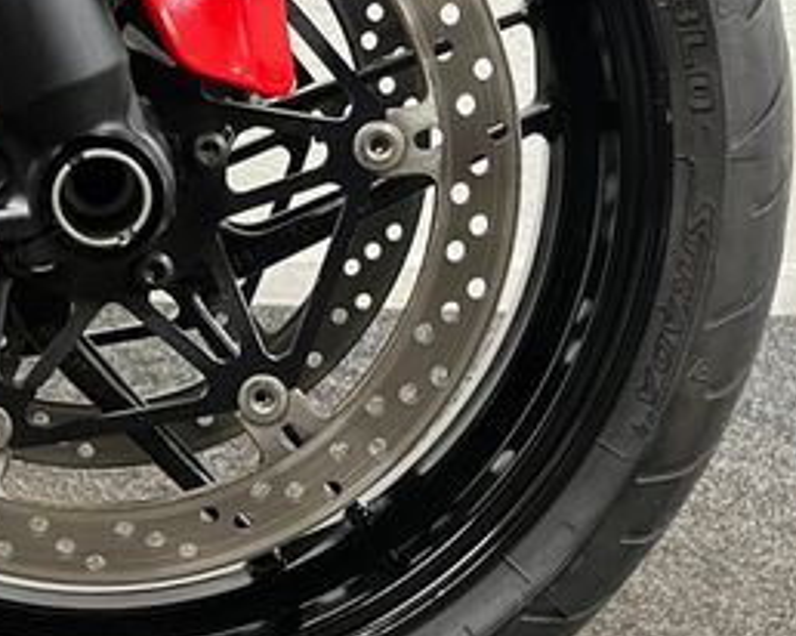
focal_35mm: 63
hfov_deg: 28.7
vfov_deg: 23.7
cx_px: 52
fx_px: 1483
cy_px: 105
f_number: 1.6
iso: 400
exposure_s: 1/33
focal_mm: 5.1
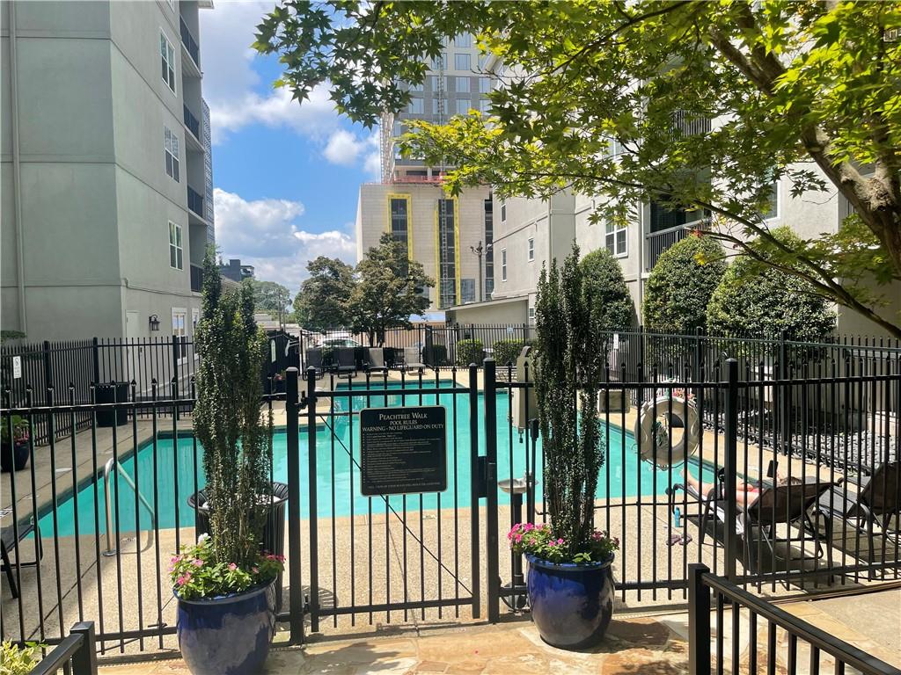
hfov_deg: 69.4
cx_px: 450
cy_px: 338
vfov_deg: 54.9
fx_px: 651
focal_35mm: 25
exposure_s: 1/2786
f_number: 1.6
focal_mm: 5.1
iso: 32
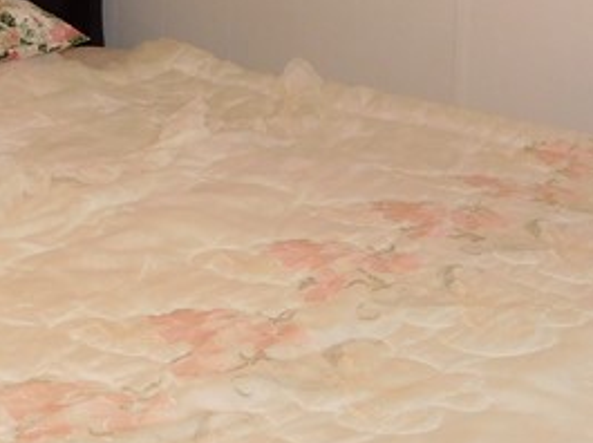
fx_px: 1523
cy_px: -49
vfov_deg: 16.1
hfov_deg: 22.0
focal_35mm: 89
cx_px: 213
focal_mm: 4
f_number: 3
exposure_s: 1/30
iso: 200
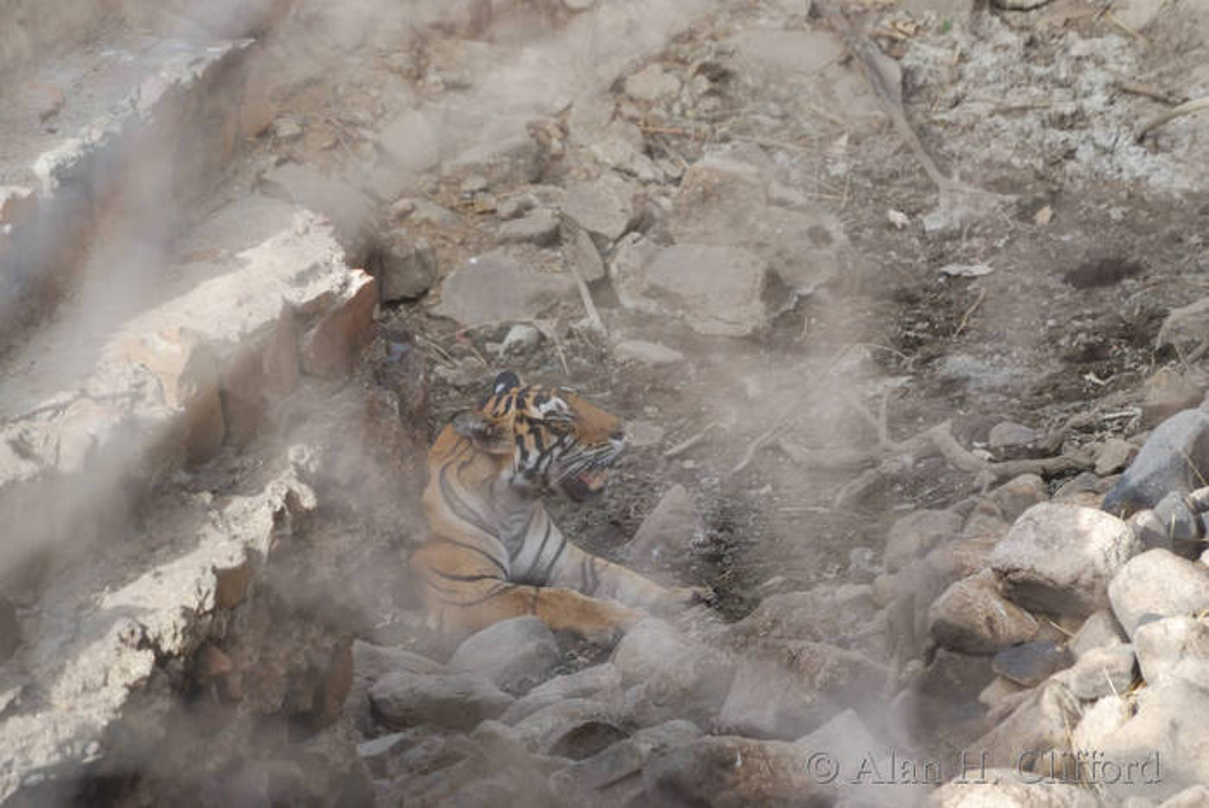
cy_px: 404
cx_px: 604
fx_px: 20166
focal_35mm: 600
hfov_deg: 3.4
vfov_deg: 2.3
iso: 450
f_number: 5.6
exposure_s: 1/400
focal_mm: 400
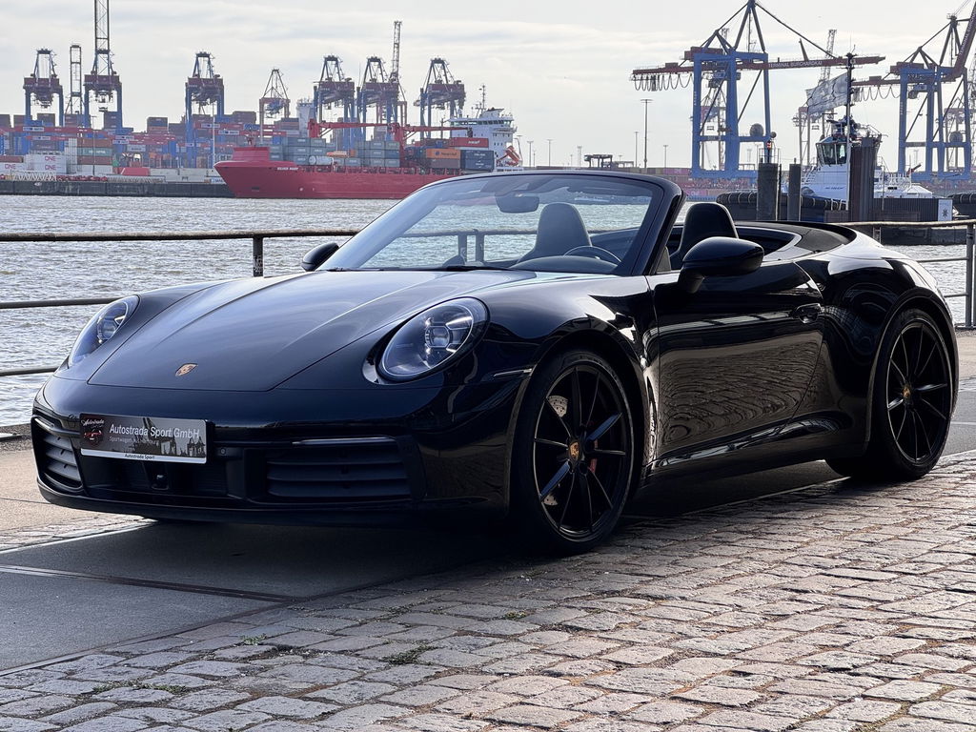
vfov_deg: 19.1
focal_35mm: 77
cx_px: 488
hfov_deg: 25.3
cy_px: 366
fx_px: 2171
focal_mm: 9
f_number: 2.8
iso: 25
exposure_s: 1/424
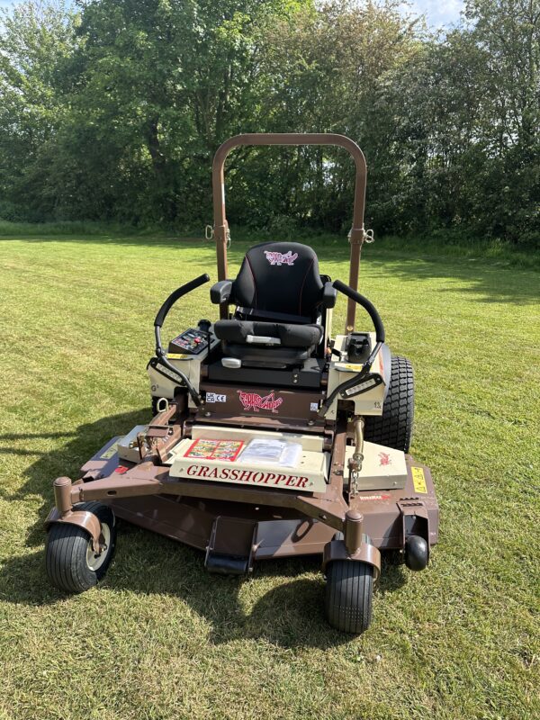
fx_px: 499
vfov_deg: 71.6
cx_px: 270
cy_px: 360
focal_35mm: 24
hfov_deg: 56.8
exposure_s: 1/1664
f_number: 1.78
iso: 80
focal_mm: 6.86
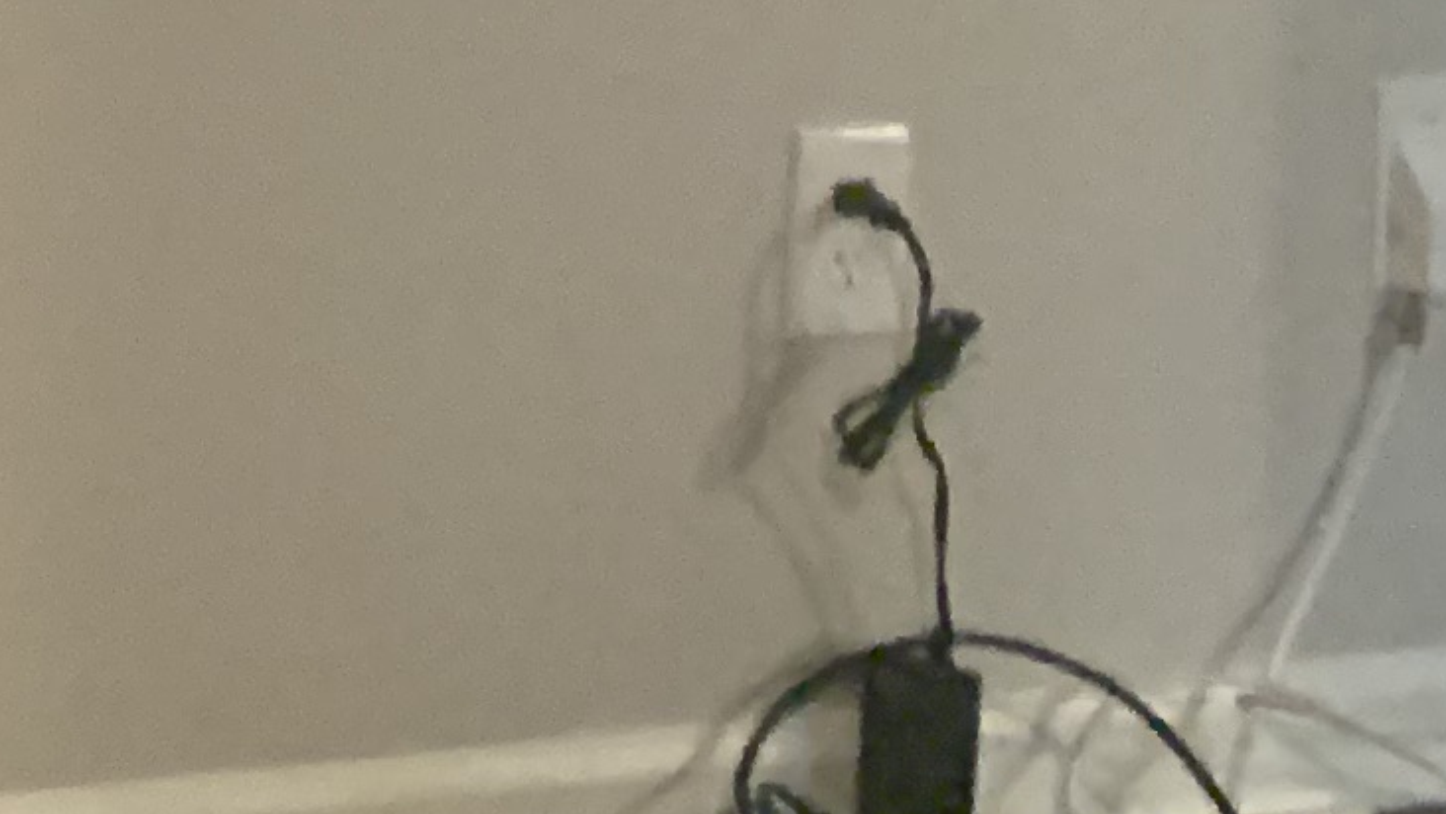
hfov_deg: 11.5
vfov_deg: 6.9
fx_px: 5982
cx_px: -1942
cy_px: -1711
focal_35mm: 156
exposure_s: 1/30
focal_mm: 4.25
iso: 500
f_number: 1.8
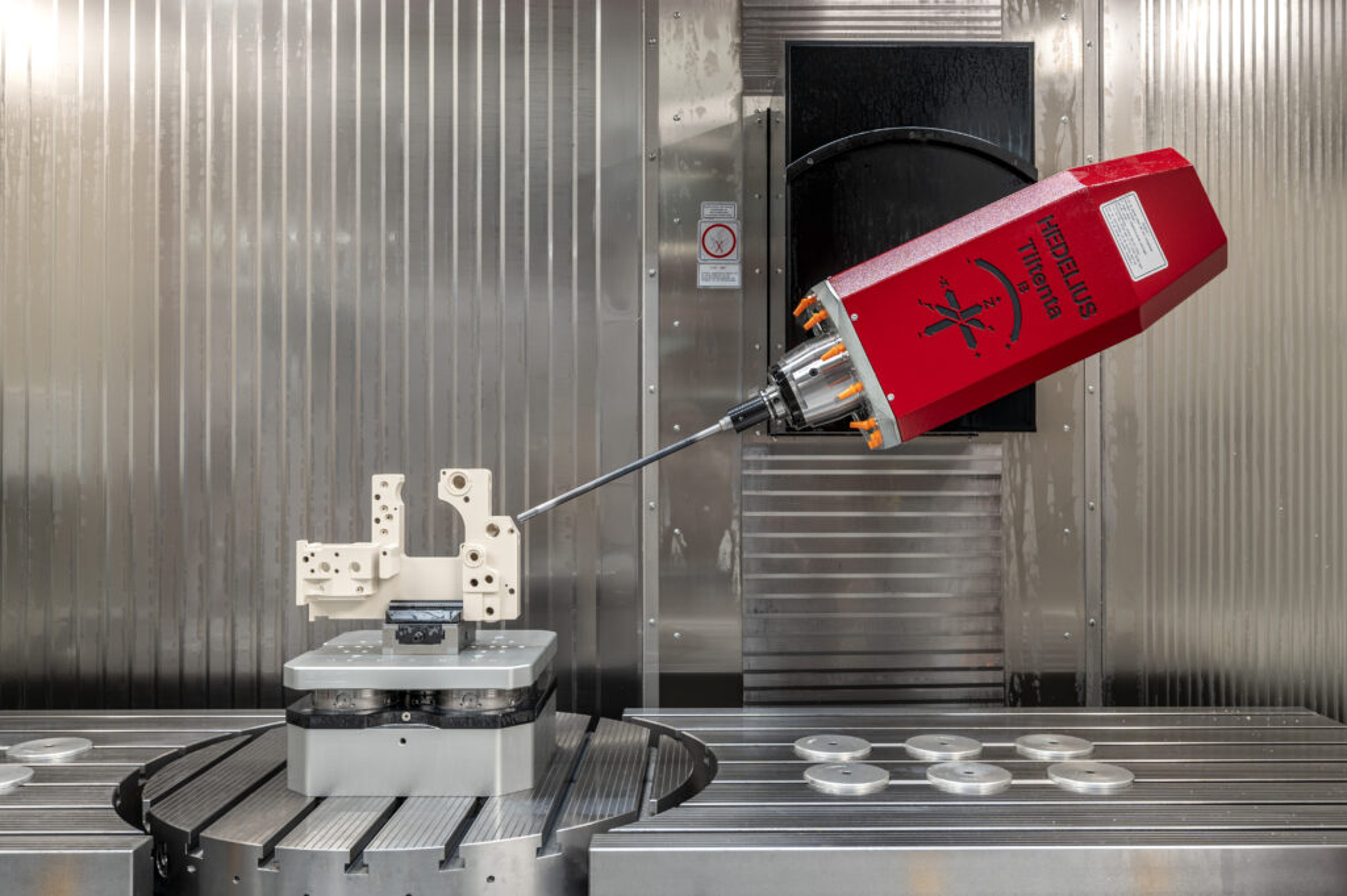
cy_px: 448
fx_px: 1122
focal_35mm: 30
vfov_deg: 43.5
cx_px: 674
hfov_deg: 62.0
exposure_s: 1/20
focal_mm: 30
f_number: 5.6
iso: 200
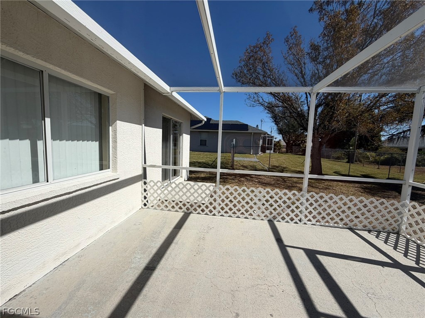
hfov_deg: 102.1
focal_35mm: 14
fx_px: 172
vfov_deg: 85.7
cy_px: 159
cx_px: 212
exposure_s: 1/1050
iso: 20
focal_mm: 2.22
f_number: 2.2
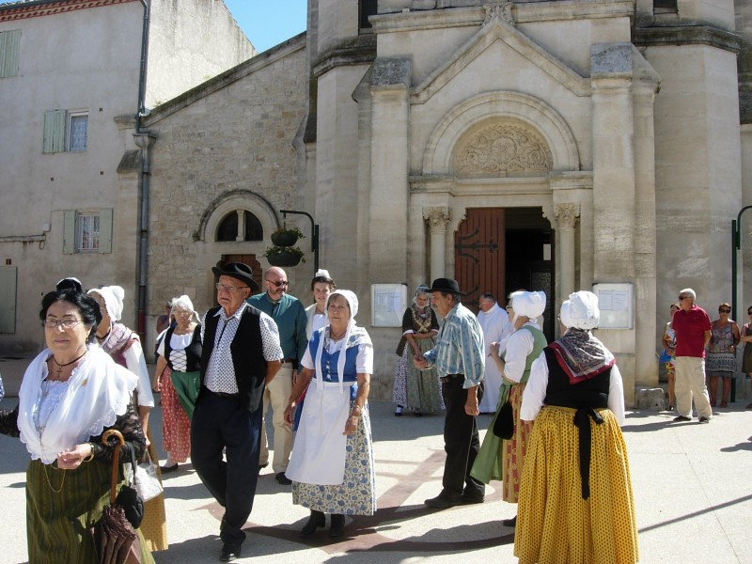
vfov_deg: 37.7
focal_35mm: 38
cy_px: 282
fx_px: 826
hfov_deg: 49.0
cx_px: 376
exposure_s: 1/373
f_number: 4.8
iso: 64
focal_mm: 7.8
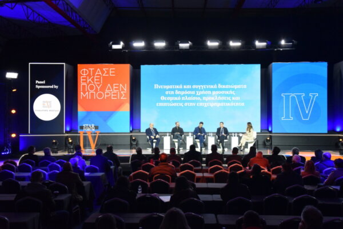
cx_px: 172
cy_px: 114
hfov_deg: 54.4
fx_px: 334
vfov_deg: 37.9
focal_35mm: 35
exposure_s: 1/160
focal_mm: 35
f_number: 6.3
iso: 4000
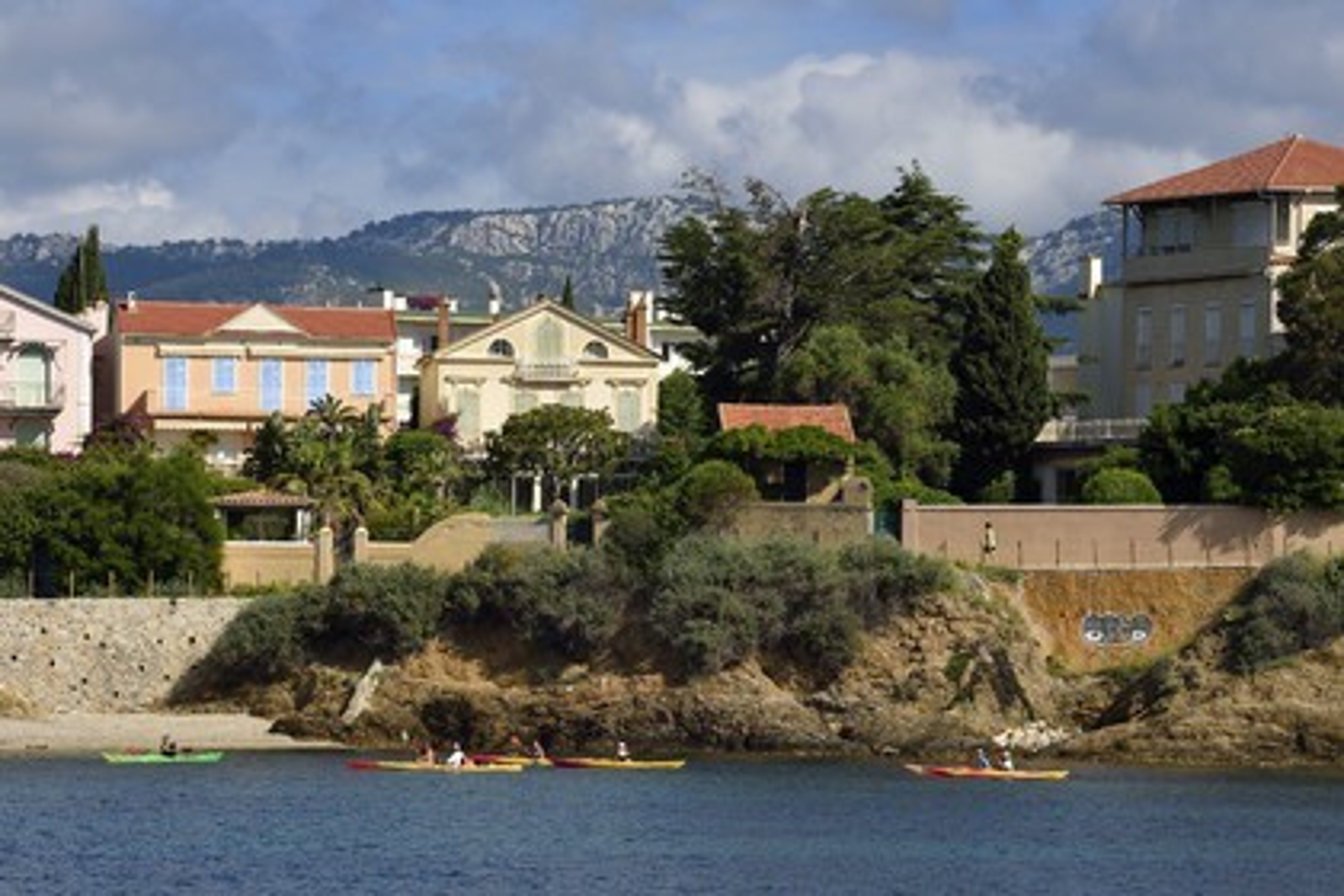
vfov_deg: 7.4
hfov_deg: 11.1
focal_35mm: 185
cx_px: 672
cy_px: 448
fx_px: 6906
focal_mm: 185
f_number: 11
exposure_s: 1/500
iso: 200
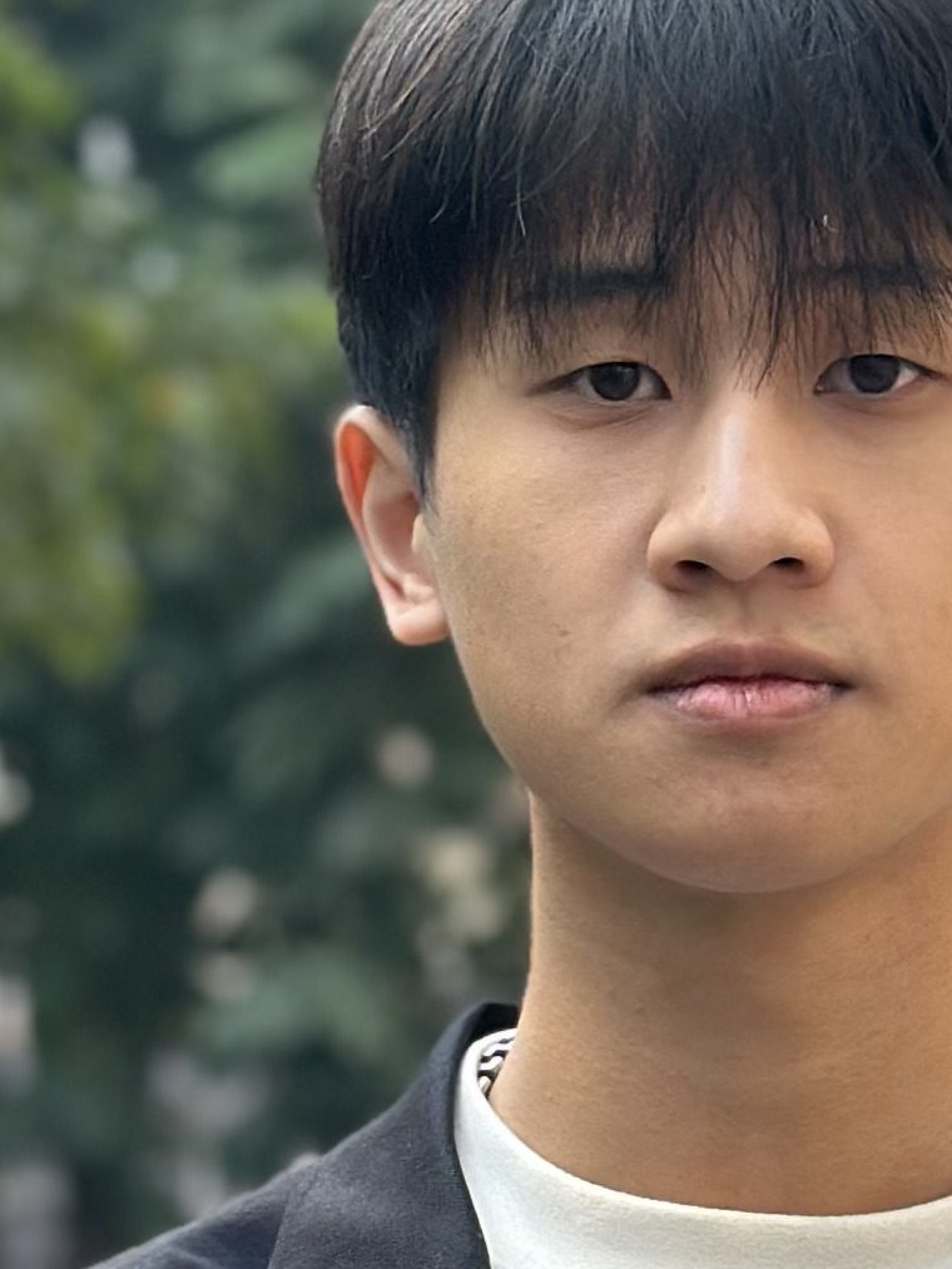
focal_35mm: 191
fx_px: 7002
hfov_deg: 7.8
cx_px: 735
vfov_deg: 10.3
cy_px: 1191
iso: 80
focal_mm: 6.86
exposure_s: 1/663
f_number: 1.78
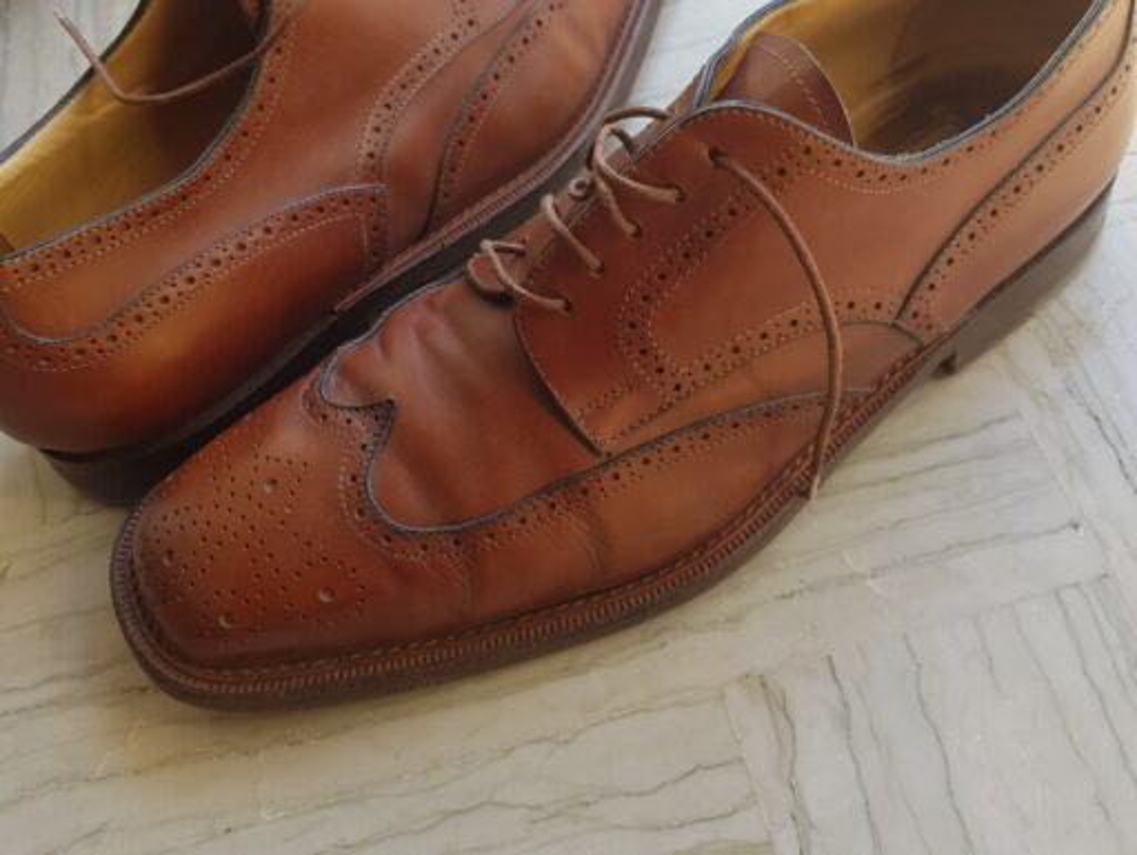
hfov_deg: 67.3
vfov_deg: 53.1
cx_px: 568
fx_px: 855
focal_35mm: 26
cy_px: 428
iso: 40
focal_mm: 4.2
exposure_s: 1/100
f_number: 1.7
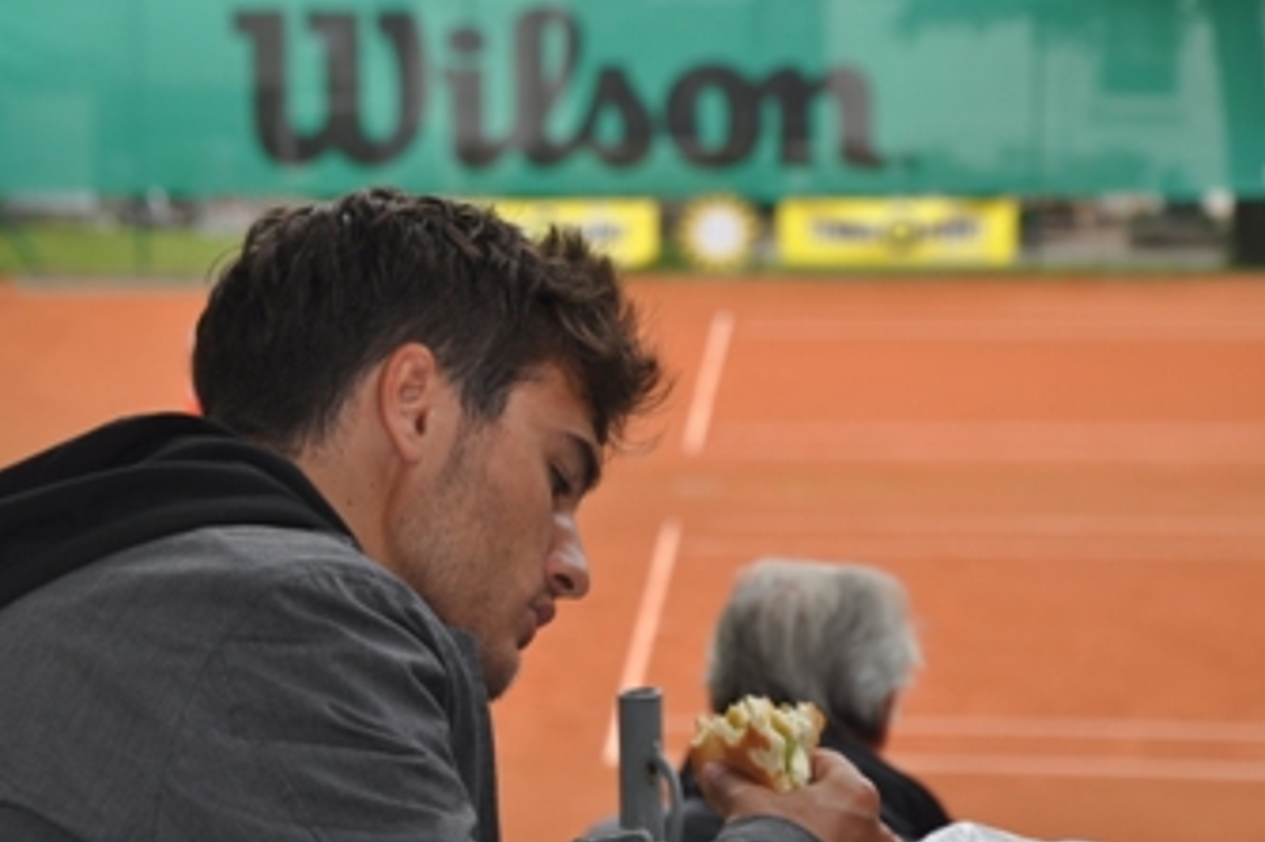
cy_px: 457
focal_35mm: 211
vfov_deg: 6.5
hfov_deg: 9.8
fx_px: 7399
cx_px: 427
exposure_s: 1/200
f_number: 9
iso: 200
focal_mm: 105
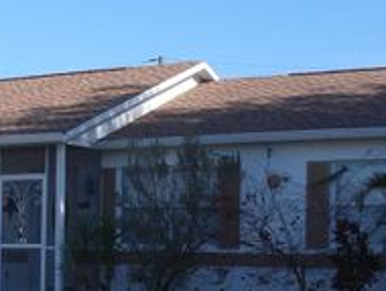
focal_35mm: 92
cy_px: 251
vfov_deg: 15.9
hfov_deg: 21.2
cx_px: 130
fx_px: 1027
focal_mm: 7.8
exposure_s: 1/1500
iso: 80
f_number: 2.8
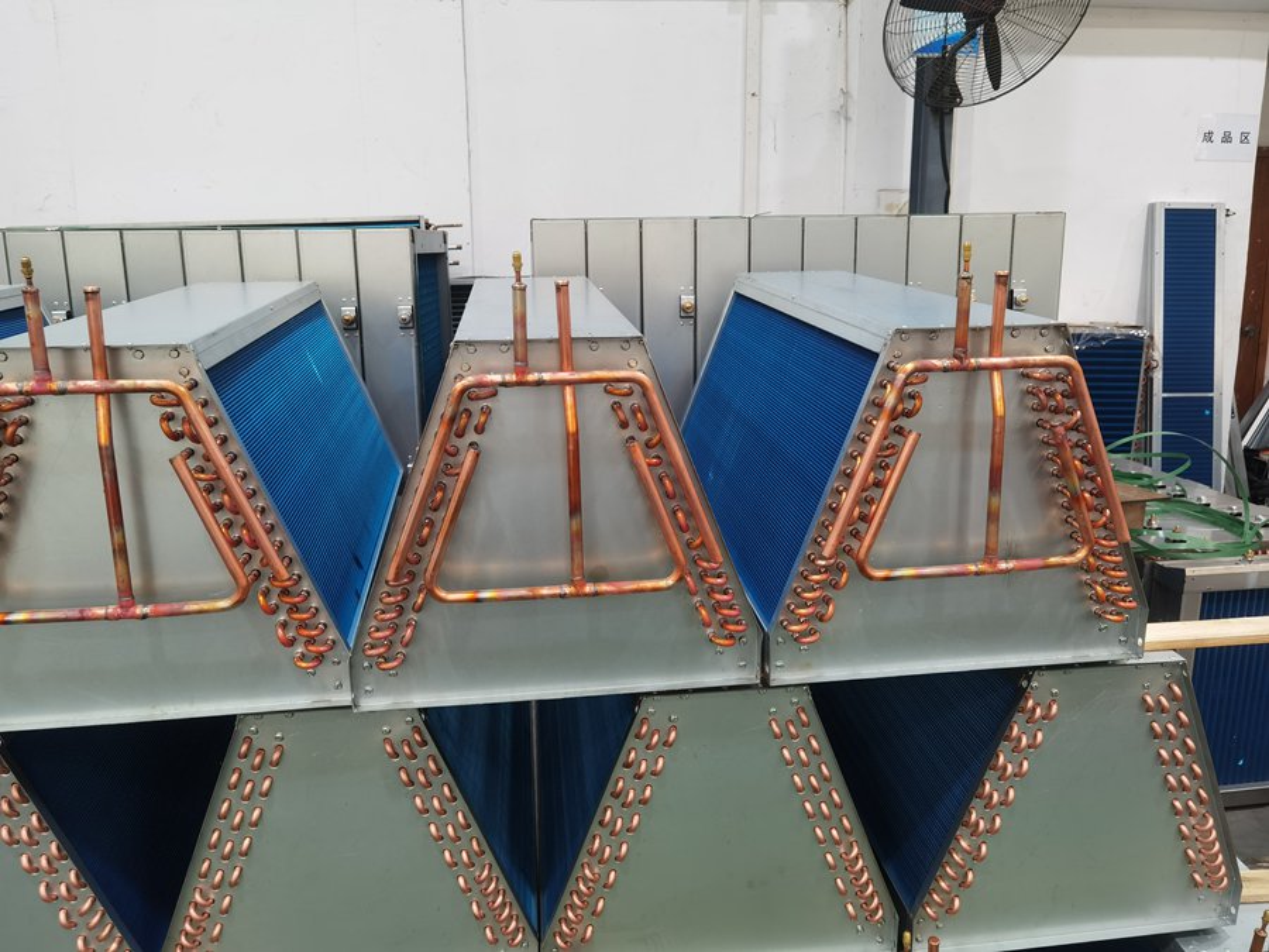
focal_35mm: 27
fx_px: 990
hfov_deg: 65.3
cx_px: 634
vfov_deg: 51.4
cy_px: 476
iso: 125
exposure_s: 1/50
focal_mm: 6.71
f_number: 1.9
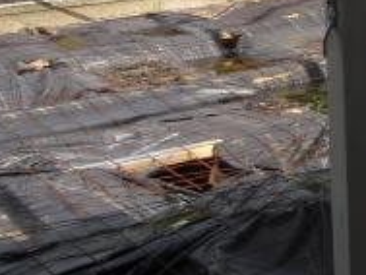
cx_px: 521
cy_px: -50
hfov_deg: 15.1
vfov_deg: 11.9
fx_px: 1291
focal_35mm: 122
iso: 100
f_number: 3.1
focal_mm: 6.3
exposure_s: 1/400
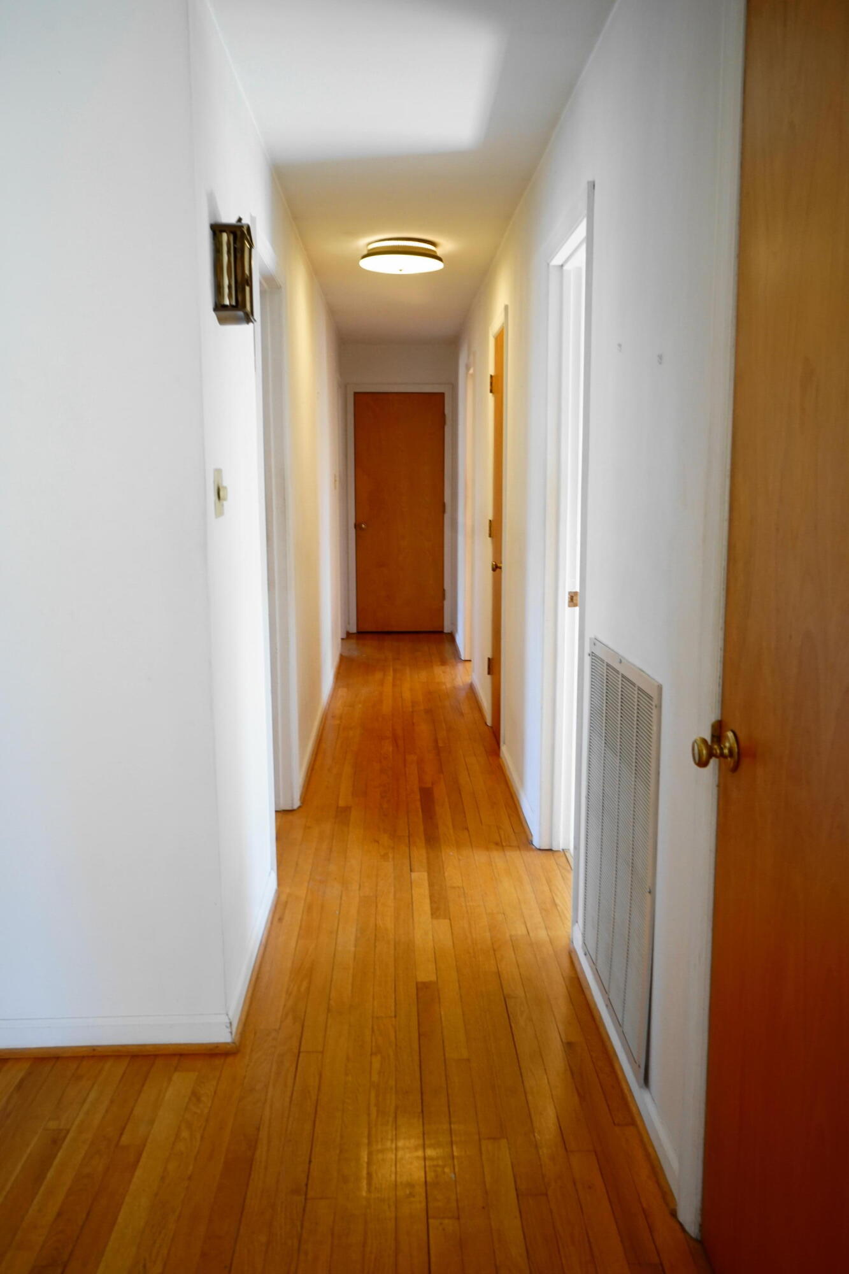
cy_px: 637
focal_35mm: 28
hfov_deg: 46.4
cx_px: 424
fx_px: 991
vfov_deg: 65.5
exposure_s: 1/20
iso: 1000
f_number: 7.1
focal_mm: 28
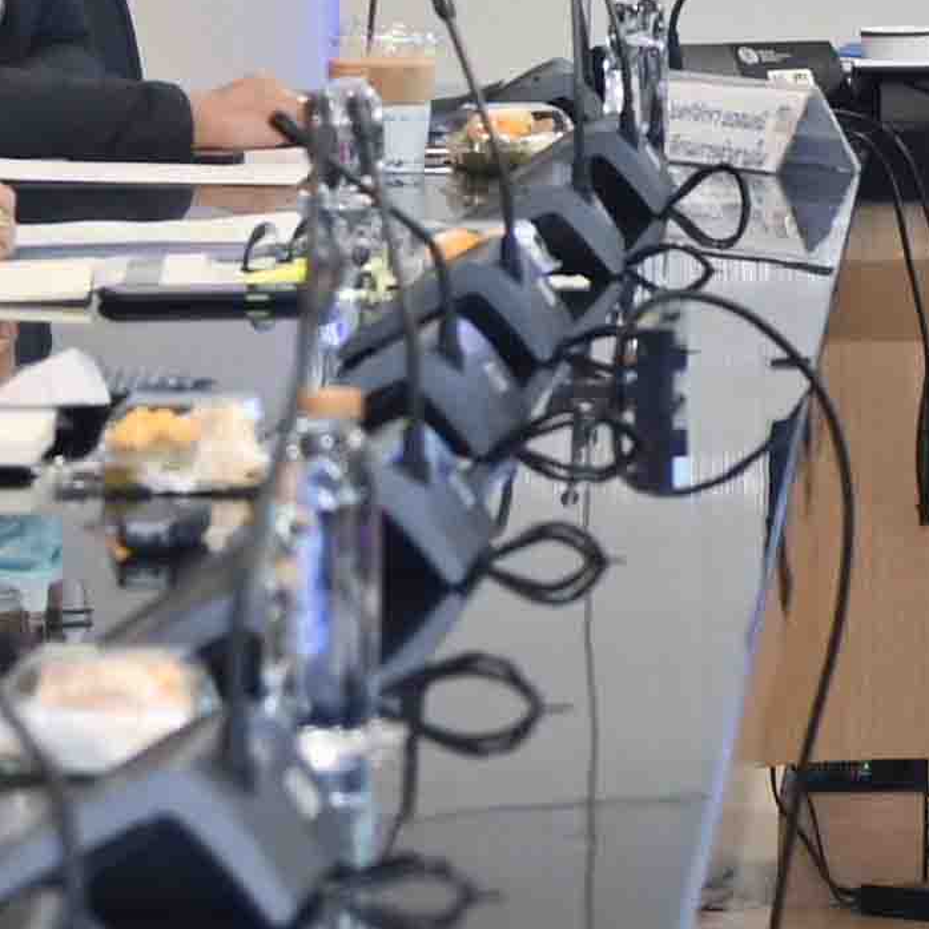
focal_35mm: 353
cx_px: 1766
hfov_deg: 4.9
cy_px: -12
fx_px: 10718
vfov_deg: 5.0
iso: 280
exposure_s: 1/60
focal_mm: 48
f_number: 4
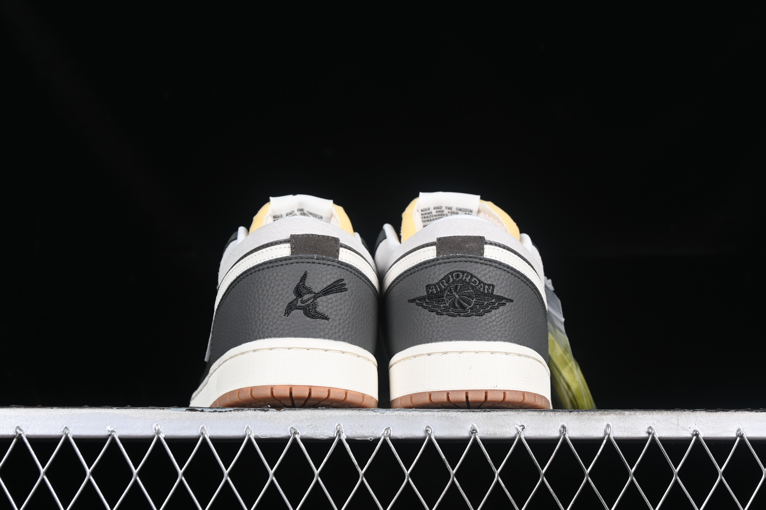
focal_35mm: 75
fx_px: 1596
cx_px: 383
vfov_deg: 18.2
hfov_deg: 27.0
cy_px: 255
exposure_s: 1/80
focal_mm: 50
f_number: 7.1
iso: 160
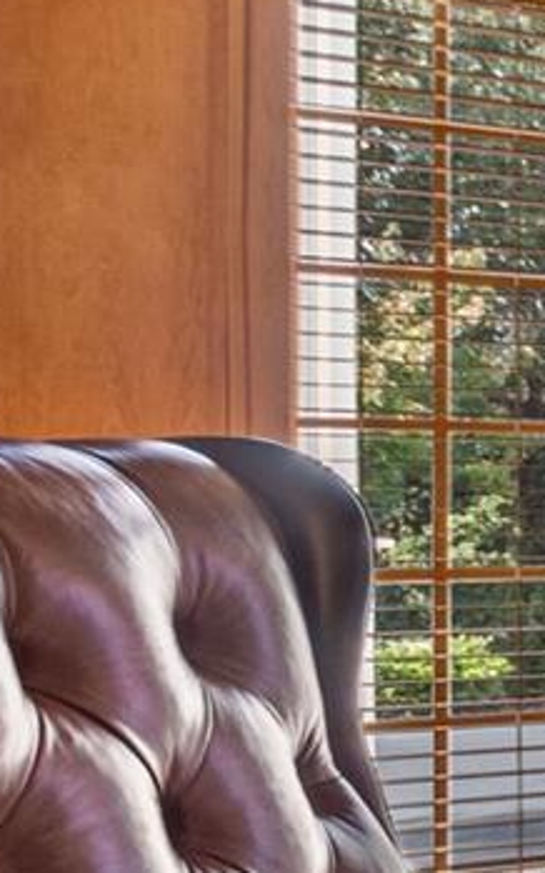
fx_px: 1664
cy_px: 500
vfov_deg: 29.3
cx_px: 1802
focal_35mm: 70
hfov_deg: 10.2
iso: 800
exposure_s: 1/5
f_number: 4.5
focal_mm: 10
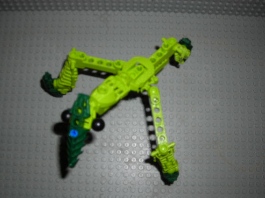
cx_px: 129
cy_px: 111
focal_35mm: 43
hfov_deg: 43.9
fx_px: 329
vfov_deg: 33.5
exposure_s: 1/60.1
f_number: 3.2
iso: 50
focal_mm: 6.3
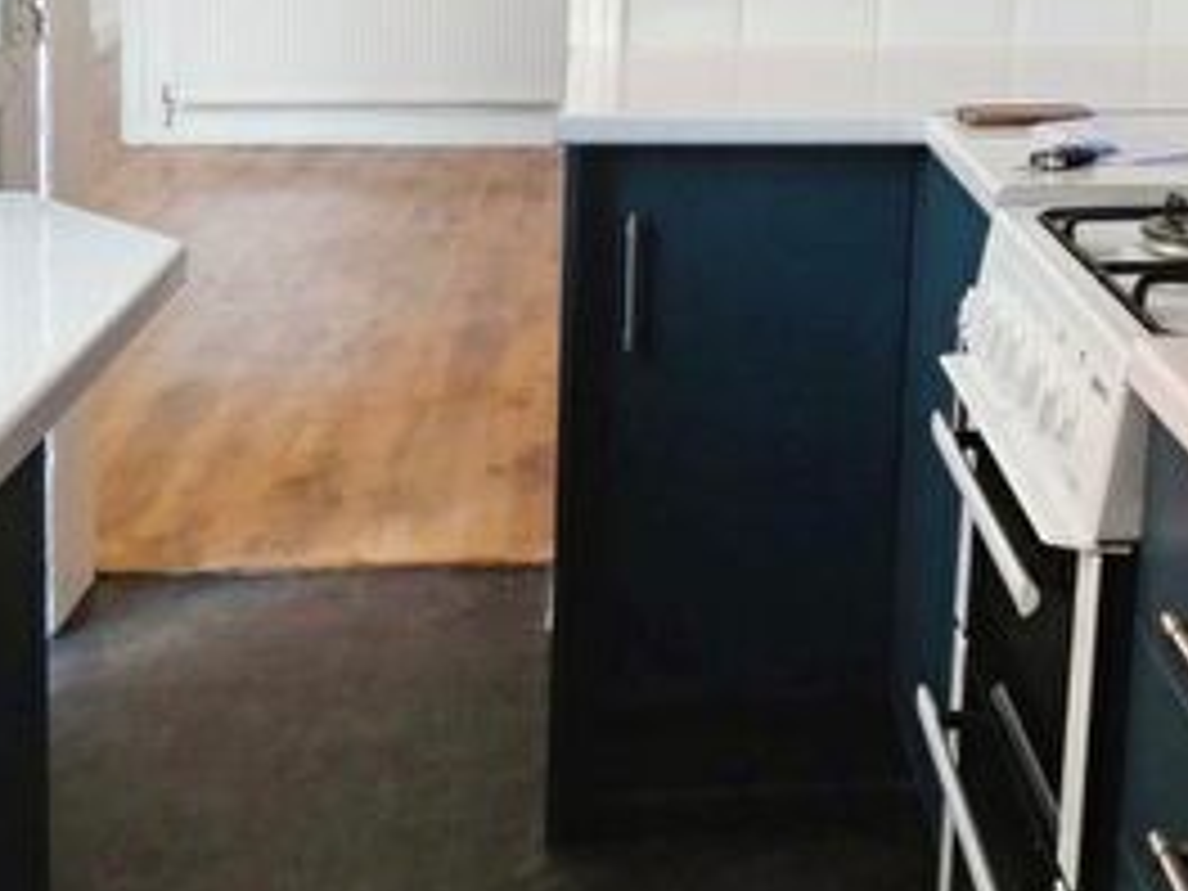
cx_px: 765
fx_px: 1819
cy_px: 308
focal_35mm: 53
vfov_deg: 27.4
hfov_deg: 35.9
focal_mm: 3.6
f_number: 2.8
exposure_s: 1/60
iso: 125
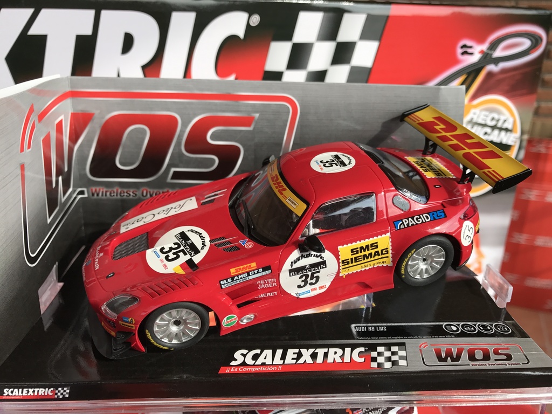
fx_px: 446
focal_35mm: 28
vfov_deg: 49.7
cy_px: 207
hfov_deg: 63.4
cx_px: 276
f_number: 1.8
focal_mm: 3.99
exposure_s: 1/818
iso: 20
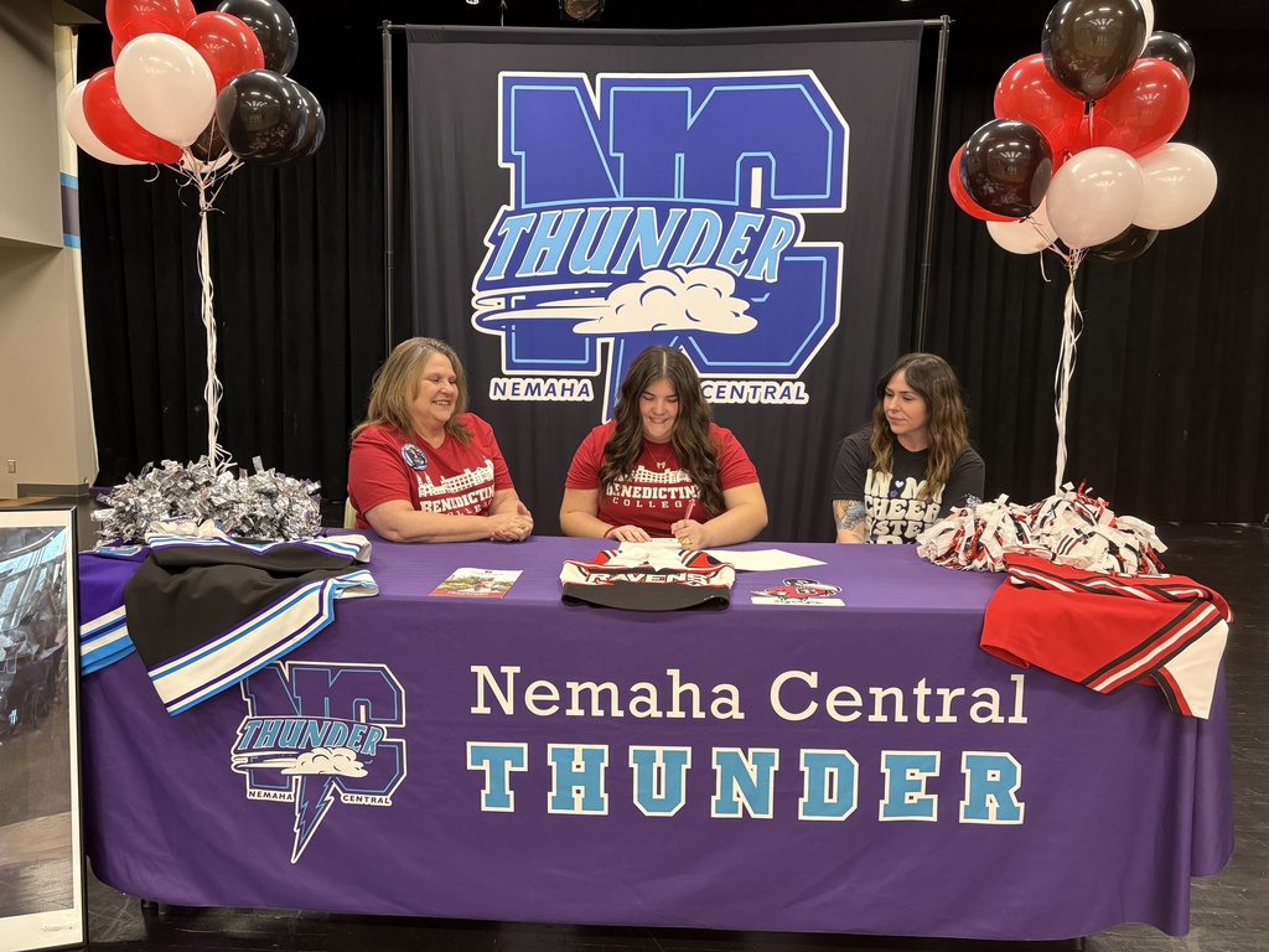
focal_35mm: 26
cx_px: 634
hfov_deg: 67.3
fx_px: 953
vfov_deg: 53.1
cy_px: 476
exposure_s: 1/60
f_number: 1.6
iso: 250
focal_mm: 5.96
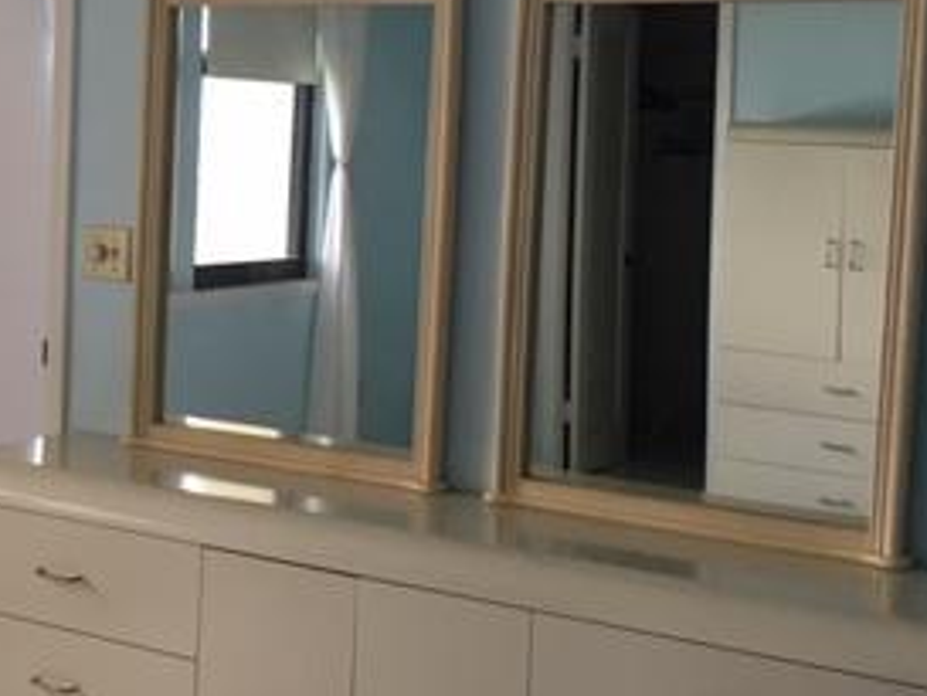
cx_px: 27
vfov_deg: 21.5
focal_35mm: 68
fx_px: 1822
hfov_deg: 27.1
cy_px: 217
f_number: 2.2
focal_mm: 4.15
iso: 64
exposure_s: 1/30
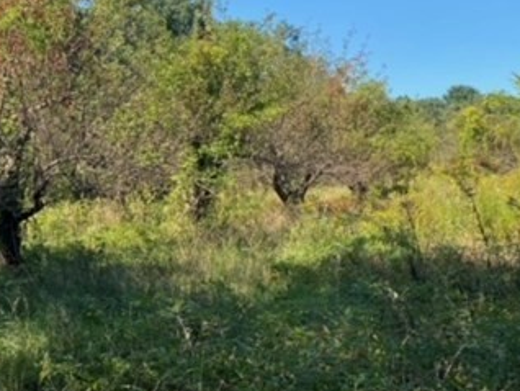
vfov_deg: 29.3
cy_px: 103
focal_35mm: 49
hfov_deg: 37.8
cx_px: 126
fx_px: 737
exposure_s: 1/1272
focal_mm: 4.25
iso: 32
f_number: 1.8
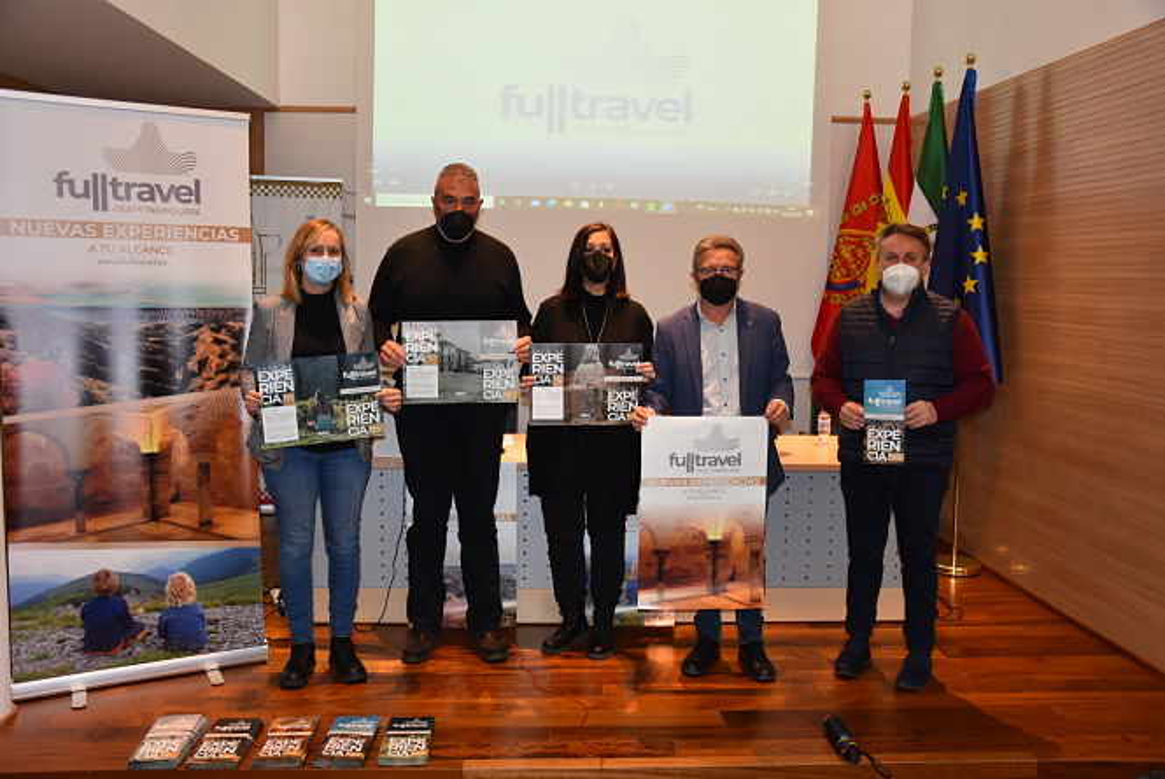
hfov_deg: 59.4
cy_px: 390
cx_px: 582
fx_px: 1020
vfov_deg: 41.8
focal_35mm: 32
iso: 400
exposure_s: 1/60
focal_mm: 21
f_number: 3.8
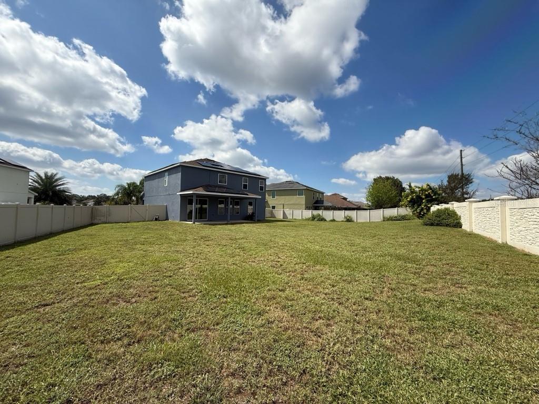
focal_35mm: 14
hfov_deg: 102.1
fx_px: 218
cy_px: 202
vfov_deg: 85.7
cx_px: 270
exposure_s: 1/2717
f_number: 2.2
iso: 50
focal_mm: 2.22
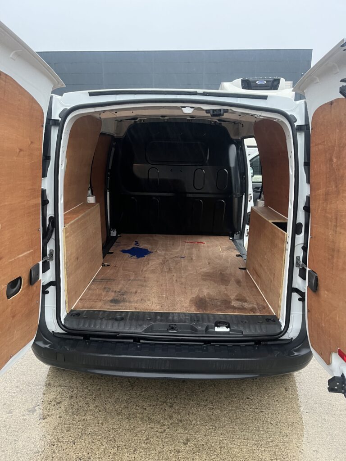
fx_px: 347
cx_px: 173
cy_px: 230
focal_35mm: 26
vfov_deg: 67.3
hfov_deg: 53.1
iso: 320
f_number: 1.6
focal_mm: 5.1
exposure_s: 1/60
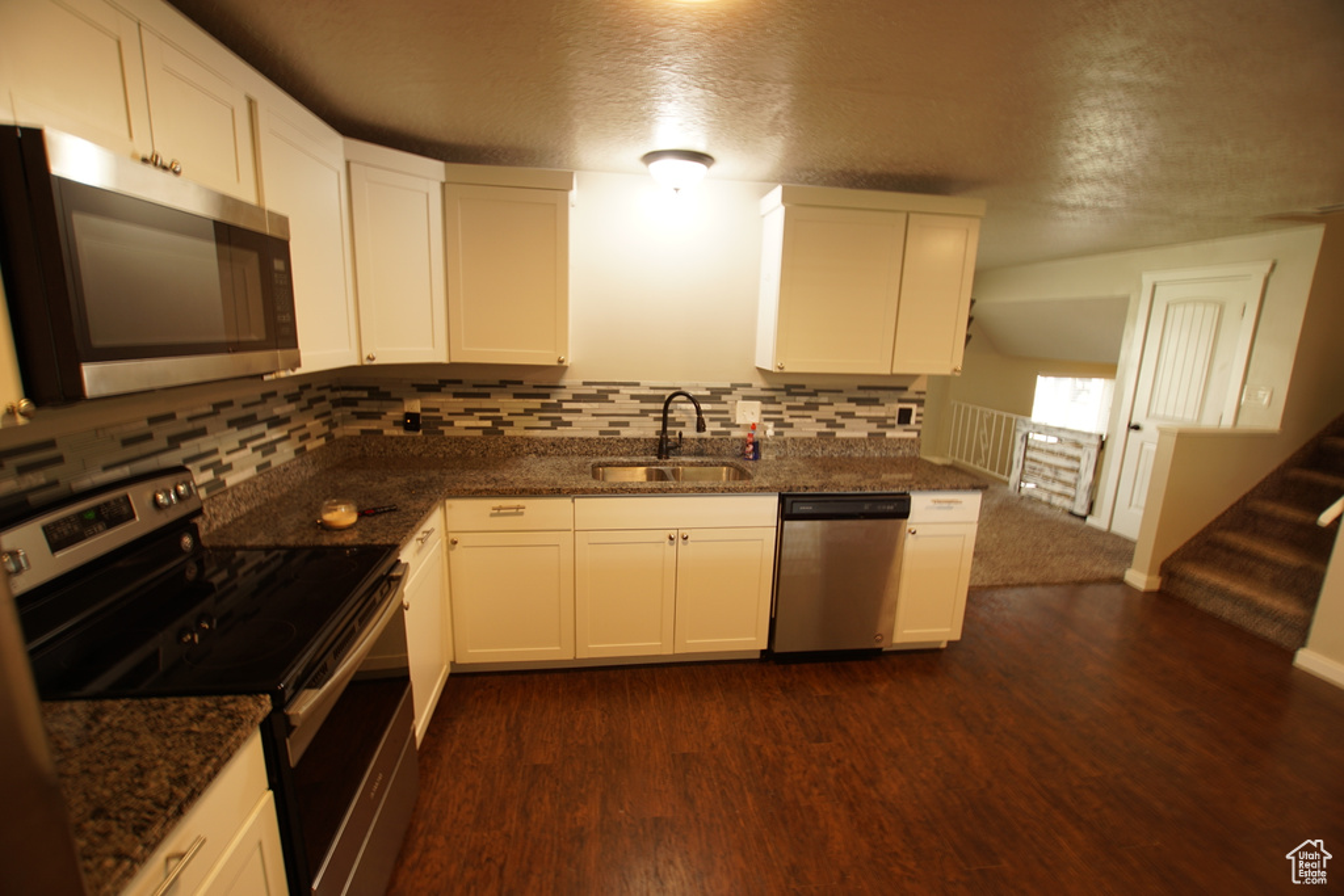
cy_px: 448
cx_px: 672
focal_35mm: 15
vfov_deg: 77.3
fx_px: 560
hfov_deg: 100.4
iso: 100
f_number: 4
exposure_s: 1/5
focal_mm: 10
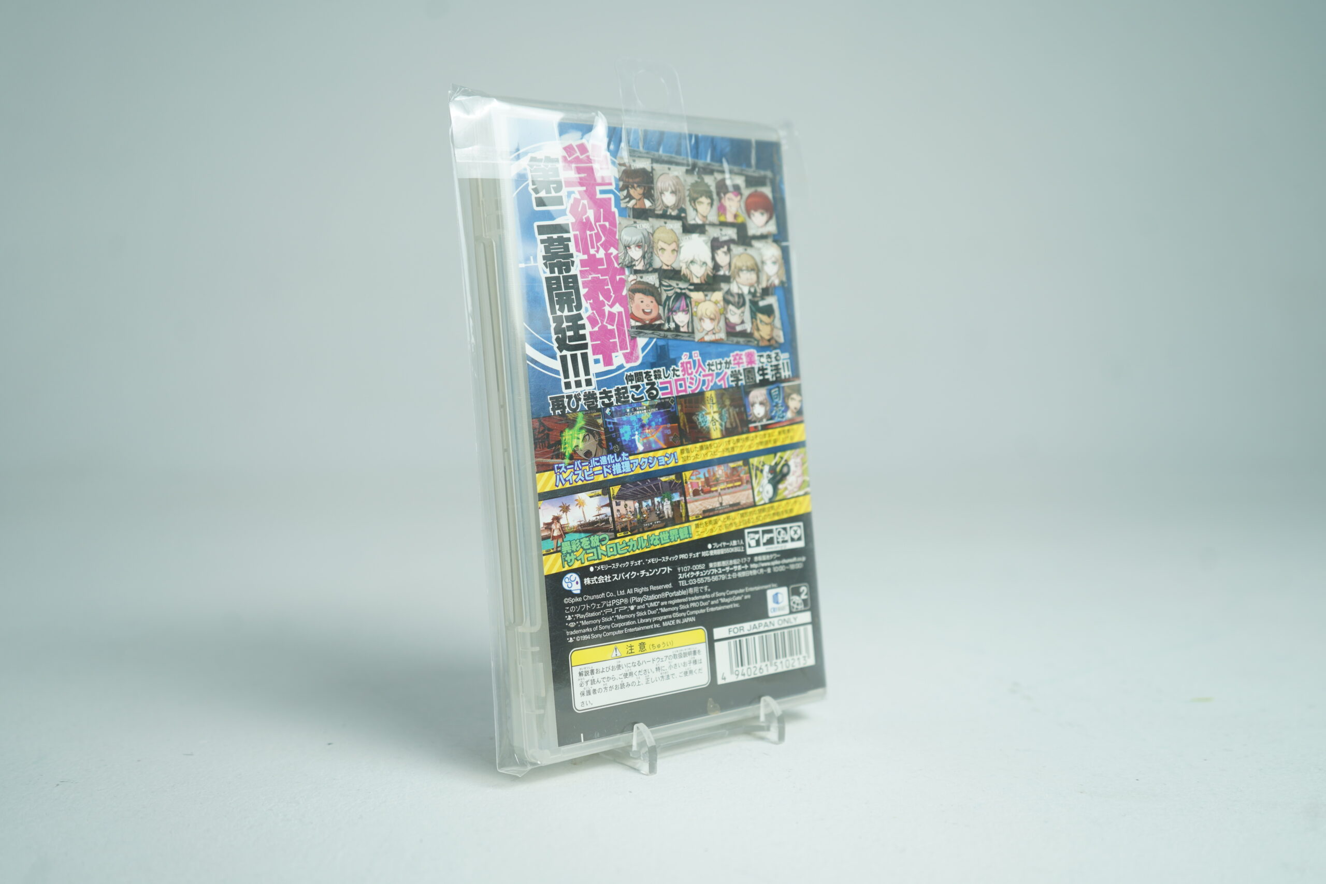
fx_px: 1326
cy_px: 442
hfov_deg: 53.1
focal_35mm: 36
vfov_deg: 36.9
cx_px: 663
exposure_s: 1/40
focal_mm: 36
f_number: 4.5
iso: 200
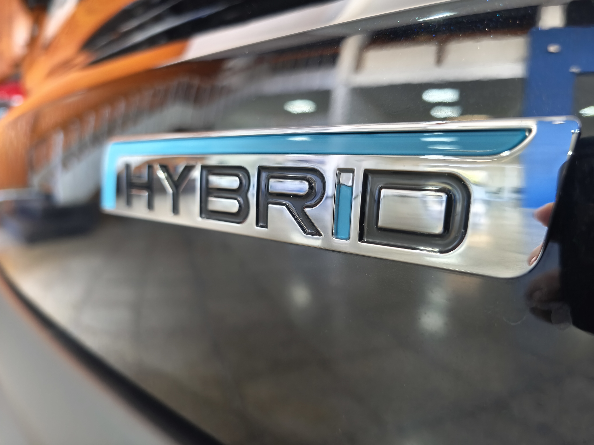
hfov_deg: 73.9
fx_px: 395
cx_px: 297
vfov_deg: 58.9
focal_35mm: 23
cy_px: 222
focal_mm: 5.35
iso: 1250
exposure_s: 1/25
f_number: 1.7
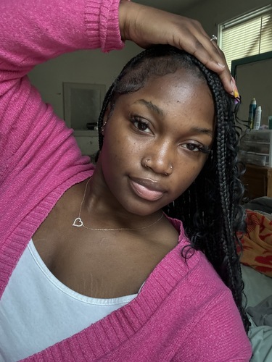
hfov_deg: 46.8
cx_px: 136
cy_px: 181
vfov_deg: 60.0
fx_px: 314
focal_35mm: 30
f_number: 1.9
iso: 320
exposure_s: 1/58
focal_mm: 2.69
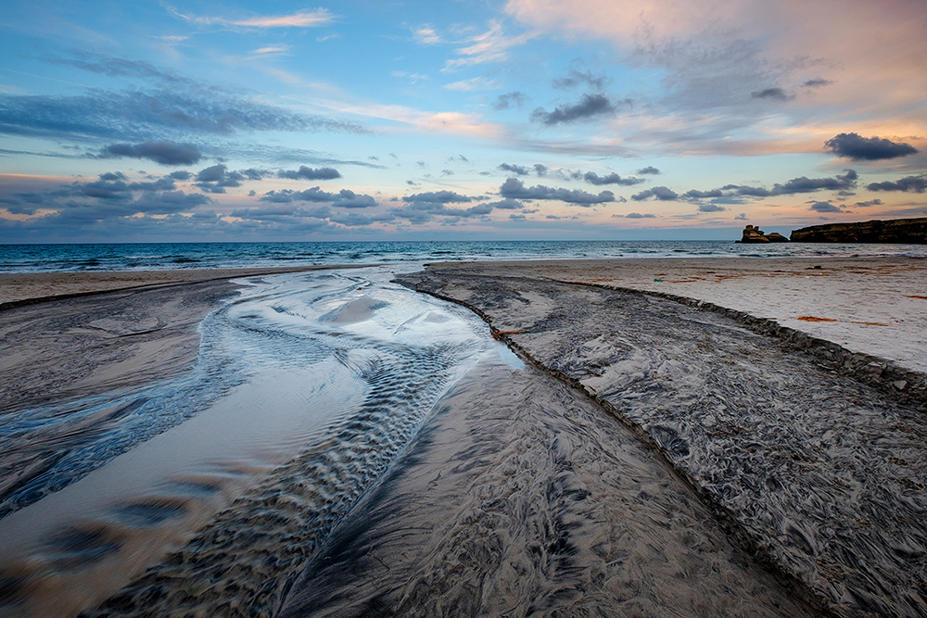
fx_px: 386
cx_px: 464
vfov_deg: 77.3
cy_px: 309
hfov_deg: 100.4
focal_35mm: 15
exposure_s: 1/7
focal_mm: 10
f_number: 13
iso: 200
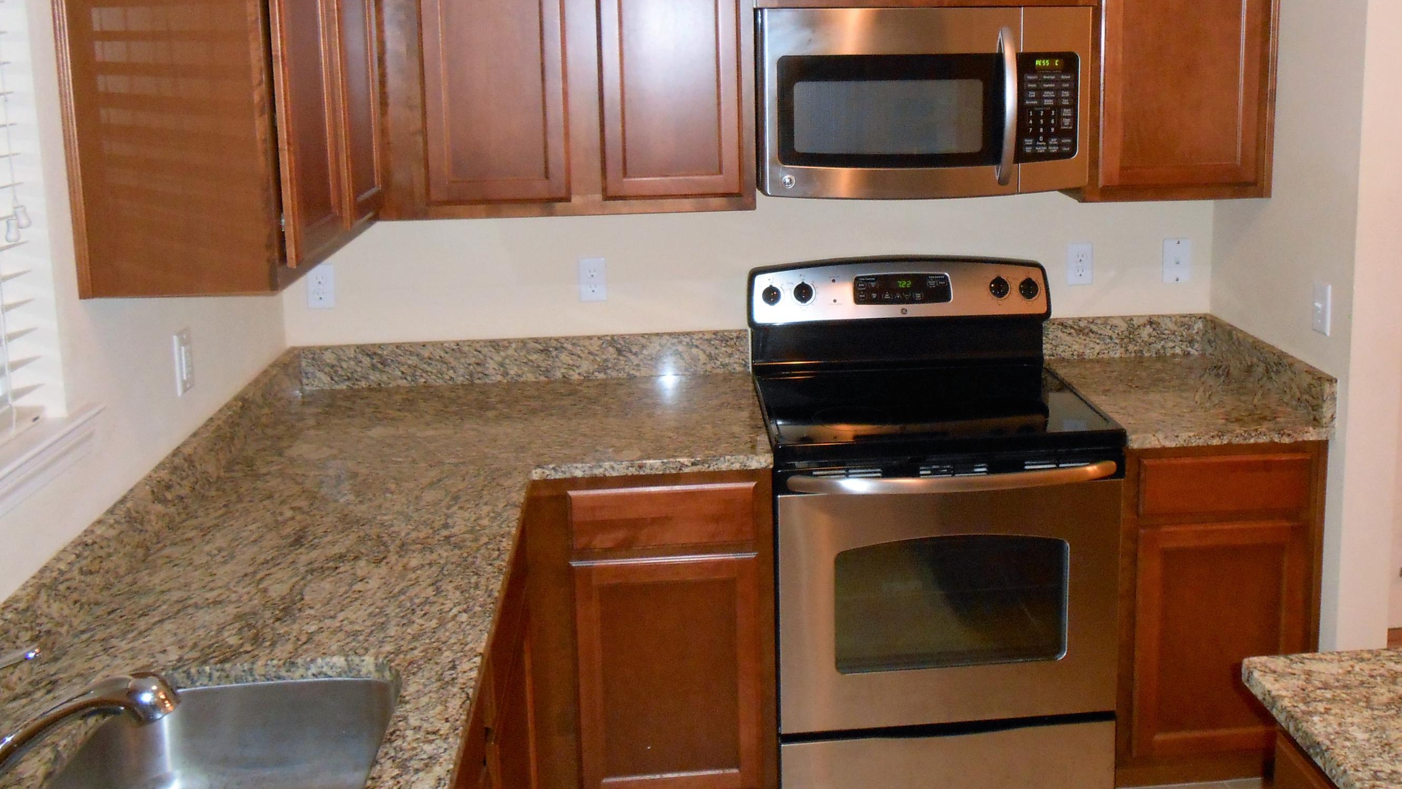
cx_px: 783
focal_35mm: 32
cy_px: 200
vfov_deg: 35.9
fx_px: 1190
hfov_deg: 60.8
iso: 320
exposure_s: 1/25
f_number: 3.5
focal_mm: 4.6
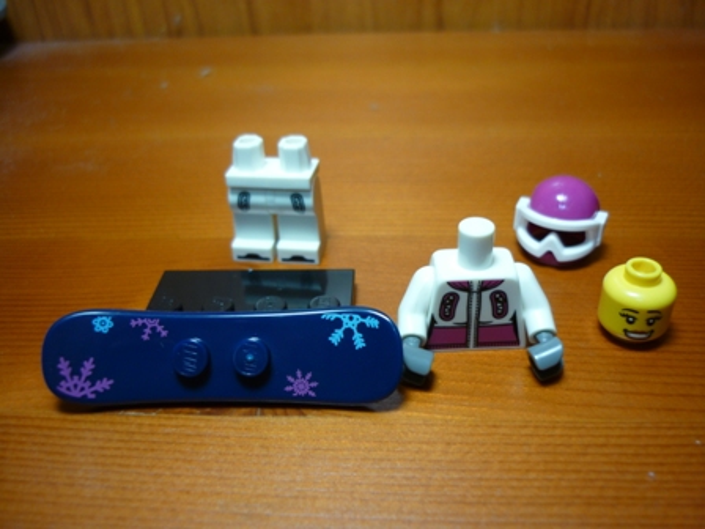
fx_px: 672
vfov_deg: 42.9
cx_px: 352
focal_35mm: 33
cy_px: 264
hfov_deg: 55.4
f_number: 2.8
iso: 100
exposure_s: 1/30
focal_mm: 5.5
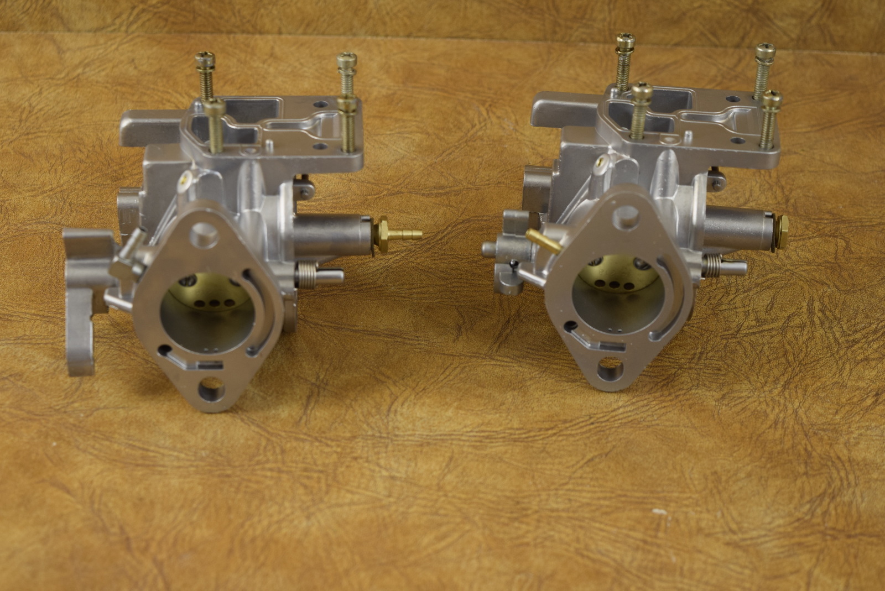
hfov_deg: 26.0
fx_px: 1919
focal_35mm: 78
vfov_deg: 17.5
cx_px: 442
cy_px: 296
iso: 400
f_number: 8
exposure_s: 1/125
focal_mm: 52
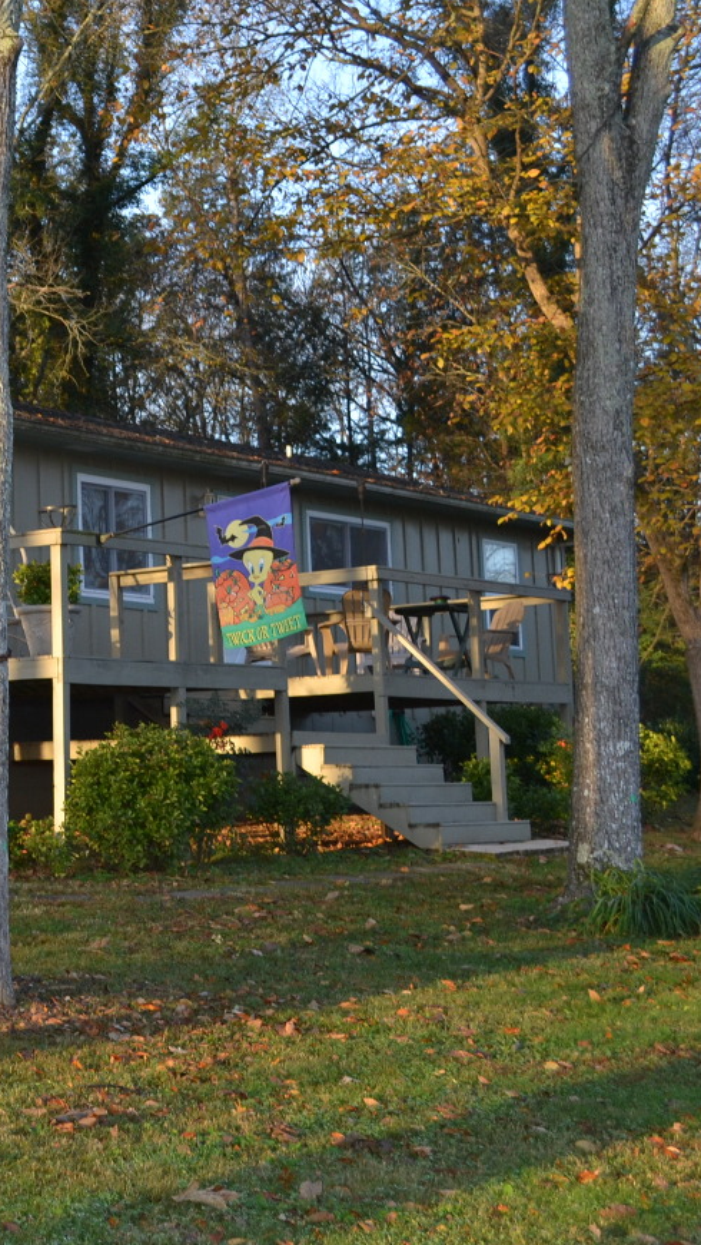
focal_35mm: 65
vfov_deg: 32.3
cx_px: -273
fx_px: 2146
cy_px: 575
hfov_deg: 17.2
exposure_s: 1/125
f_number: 5.6
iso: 160
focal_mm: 24
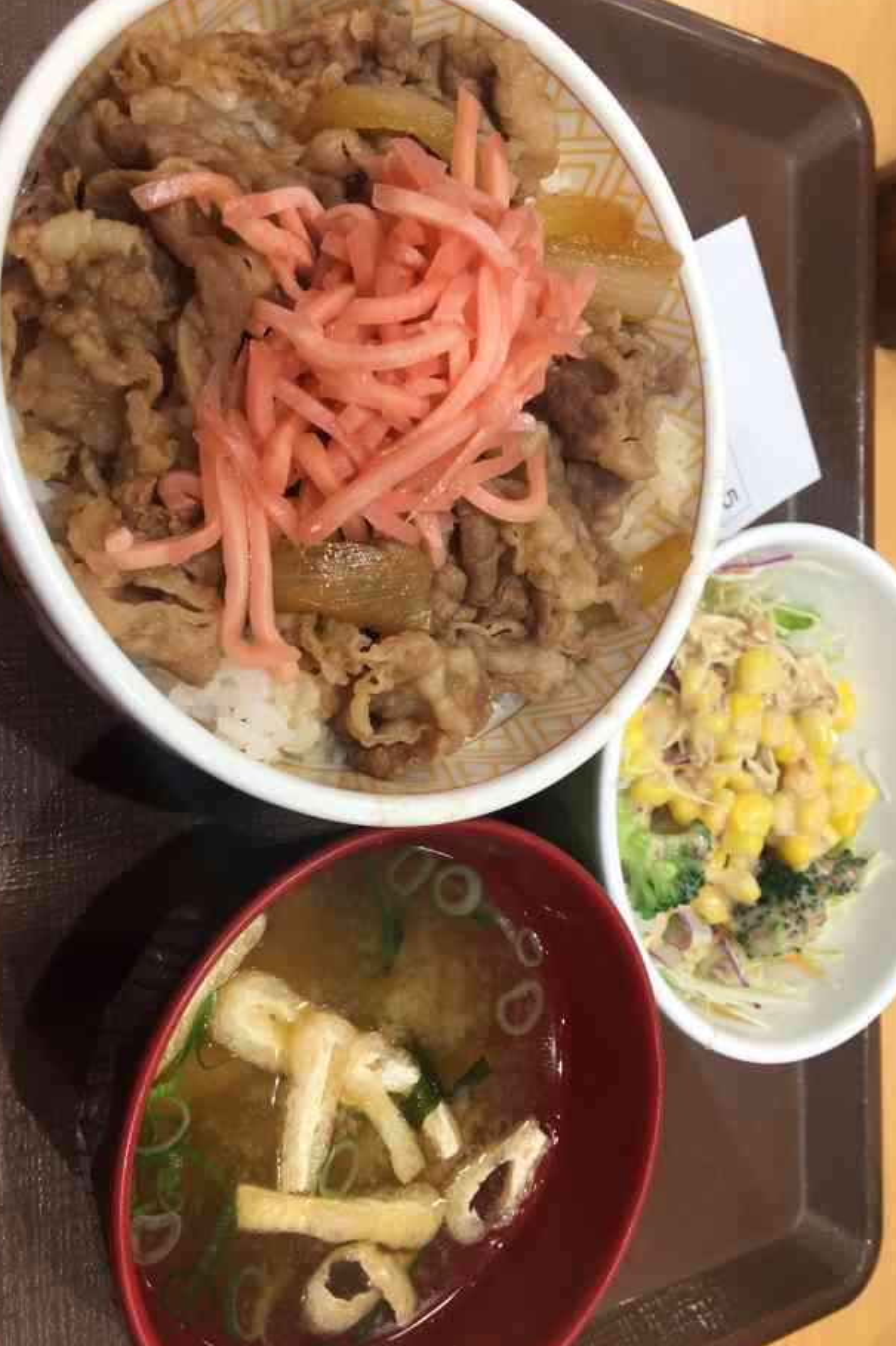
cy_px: 674
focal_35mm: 31
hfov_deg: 42.3
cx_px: 450
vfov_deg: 60.3
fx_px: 1158
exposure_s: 1/60
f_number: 2.2
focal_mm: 4.15
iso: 25
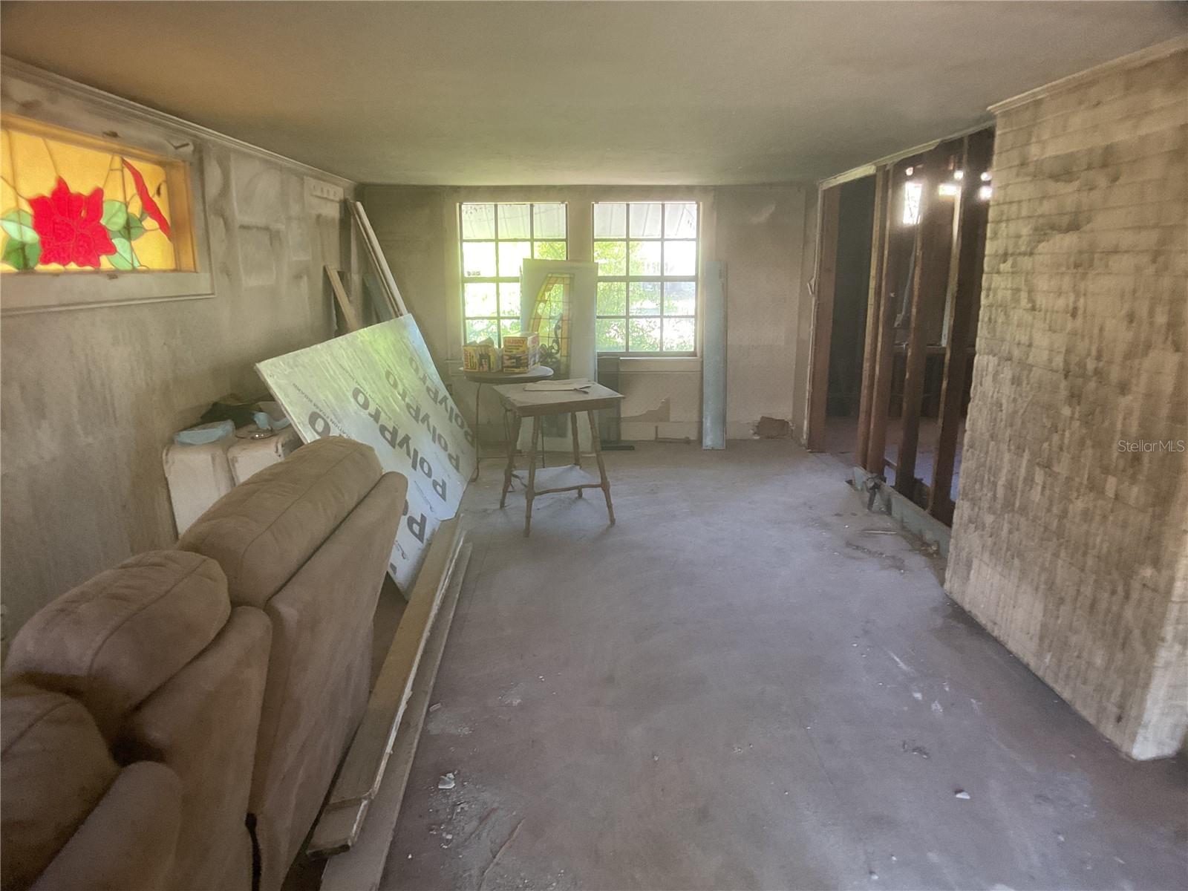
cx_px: 594
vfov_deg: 48.2
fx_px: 995
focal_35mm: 29
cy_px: 446
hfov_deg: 61.7
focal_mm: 3
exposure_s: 1/60
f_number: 1.8
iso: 250
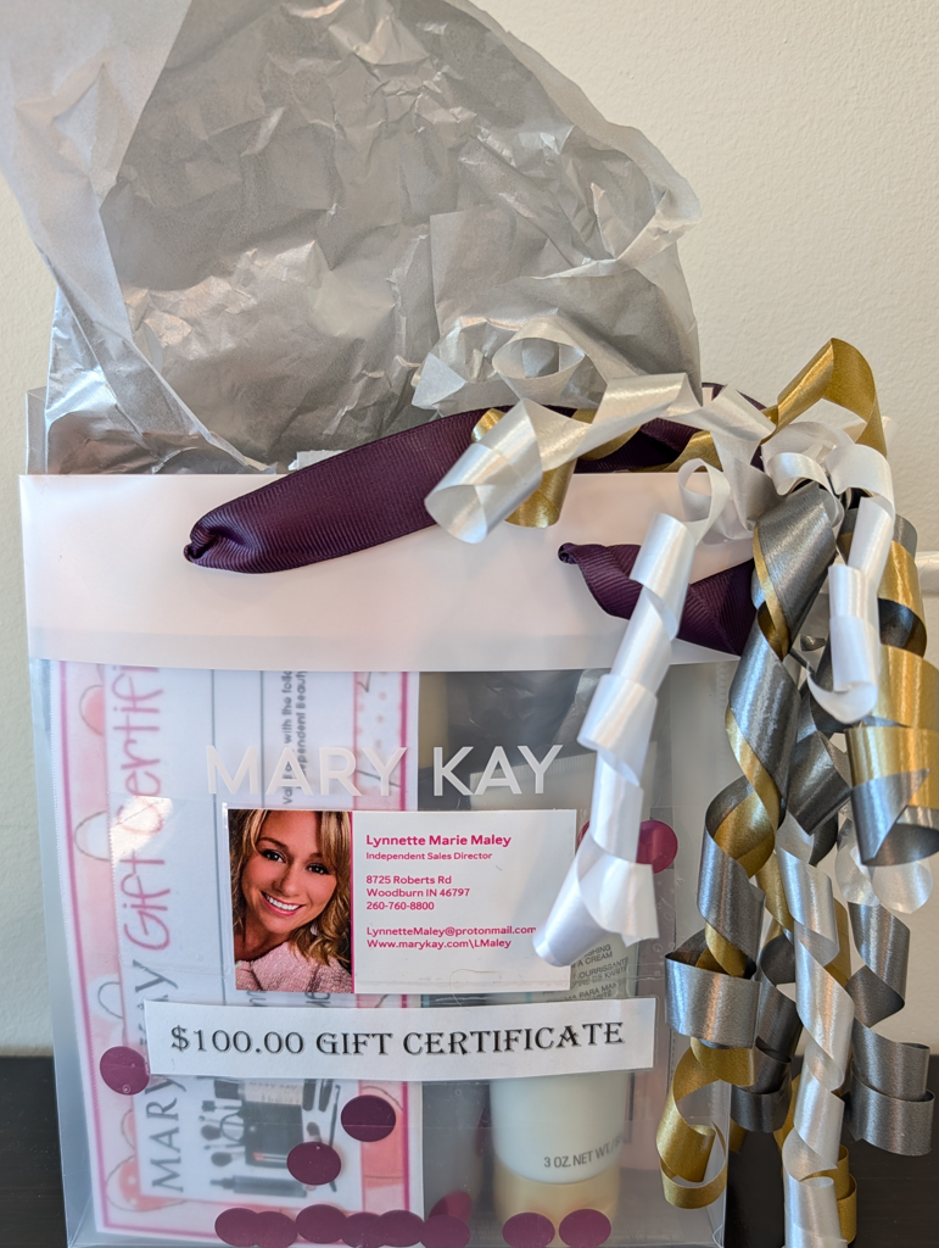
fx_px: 1010
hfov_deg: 49.9
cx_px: 476
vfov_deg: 63.2
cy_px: 701
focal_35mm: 28
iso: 121
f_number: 1.68
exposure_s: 1/60
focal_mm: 6.9
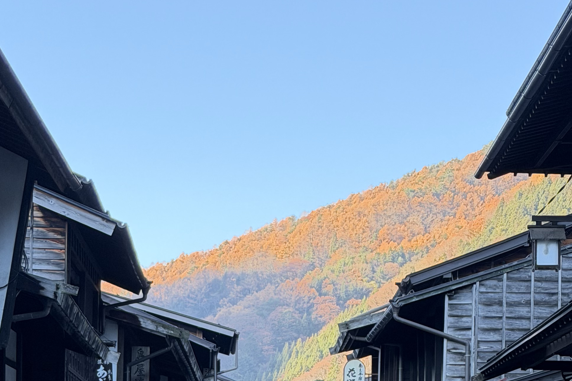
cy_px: 484
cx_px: 296
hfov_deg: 19.6
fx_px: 1652
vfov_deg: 12.8
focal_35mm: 104
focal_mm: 6.76
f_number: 1.78
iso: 50
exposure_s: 1/210
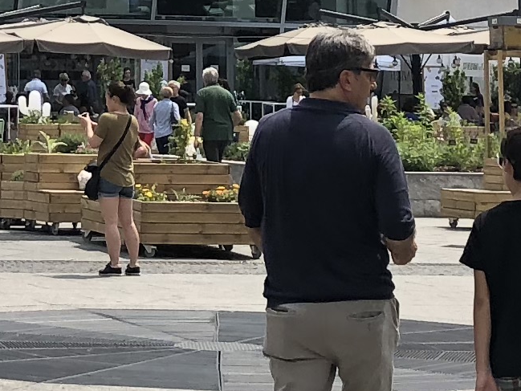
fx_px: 2619
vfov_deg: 8.2
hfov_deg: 11.1
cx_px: -131
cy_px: -350
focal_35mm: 174
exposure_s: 1/1245
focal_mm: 4
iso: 20
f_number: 1.8
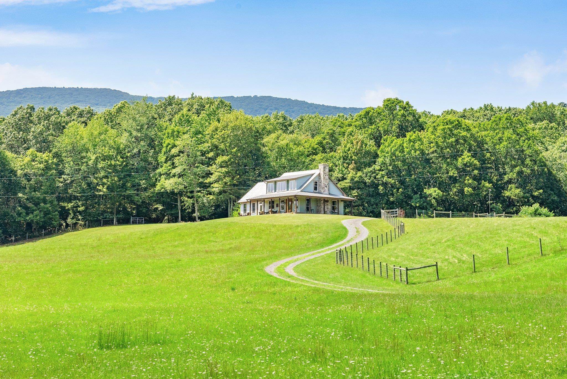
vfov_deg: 13.1
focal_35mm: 105
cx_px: 284
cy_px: 190
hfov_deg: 19.4
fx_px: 1654
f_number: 10
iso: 640
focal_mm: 105
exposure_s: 1/1000
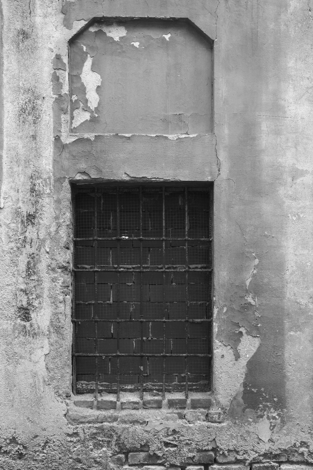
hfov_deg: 36.9
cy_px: 235
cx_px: 156
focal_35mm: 36
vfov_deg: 53.1
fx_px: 469
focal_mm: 24
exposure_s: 1/40
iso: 250
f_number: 9
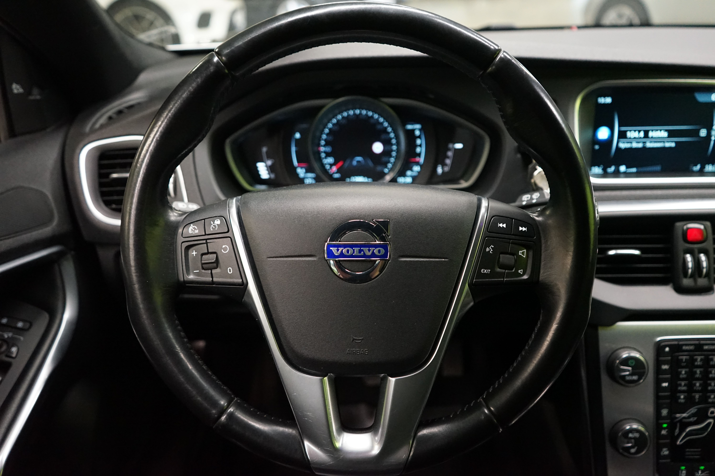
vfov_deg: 46.4
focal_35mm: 28
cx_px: 358
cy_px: 238
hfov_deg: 65.5
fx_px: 556
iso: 5000
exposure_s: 1/160
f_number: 3.5
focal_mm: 28
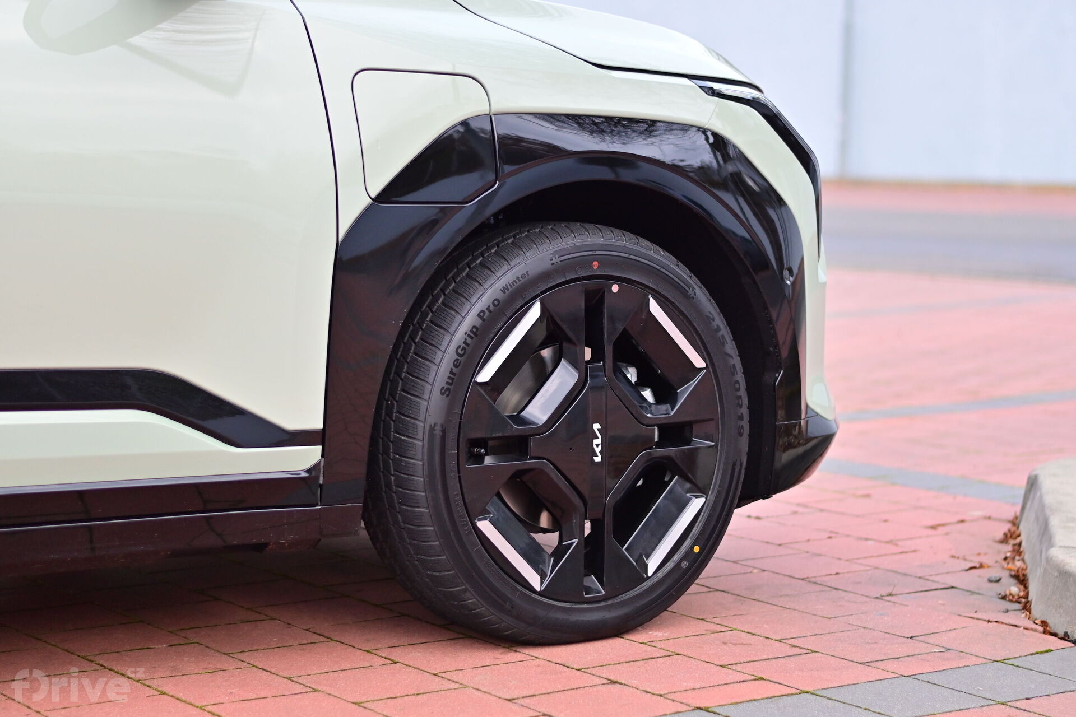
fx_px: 2241
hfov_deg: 27.0
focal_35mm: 75
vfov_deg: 18.2
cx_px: 538
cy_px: 358
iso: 400
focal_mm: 50
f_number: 2
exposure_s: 1/400
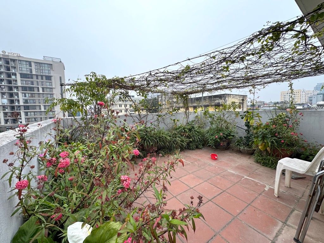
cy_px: 122
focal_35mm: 14
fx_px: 131
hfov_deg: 102.1
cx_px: 162
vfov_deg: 85.7
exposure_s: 1/492
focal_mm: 2.22
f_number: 2.2
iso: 40
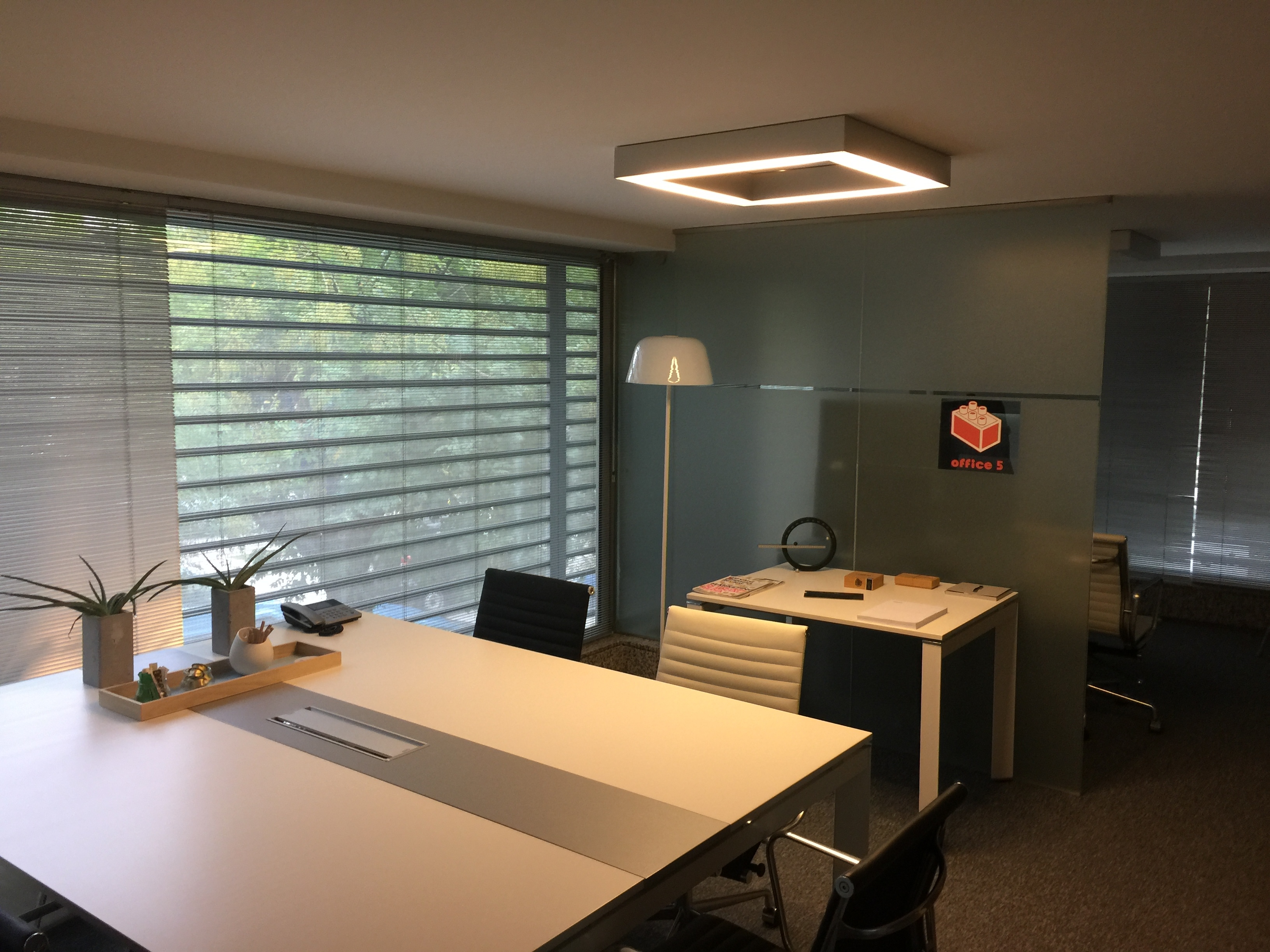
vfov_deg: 48.2
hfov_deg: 61.7
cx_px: 635
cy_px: 476
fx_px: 1064
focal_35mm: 29
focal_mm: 4.15
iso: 50
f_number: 2.2
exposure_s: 1/17
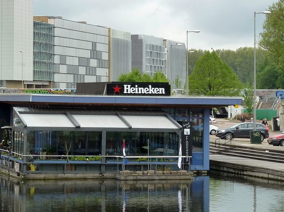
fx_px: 1212
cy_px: 65
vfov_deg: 10.0
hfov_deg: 13.3
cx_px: 86
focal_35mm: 148
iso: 125
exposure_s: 1/125
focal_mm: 15.8
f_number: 4.3
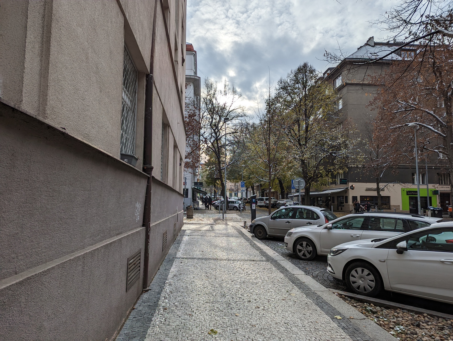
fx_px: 315
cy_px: 170
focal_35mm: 24
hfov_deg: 71.5
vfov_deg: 56.9
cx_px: 226
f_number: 1.85
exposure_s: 1/3145
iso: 45
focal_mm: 6.81
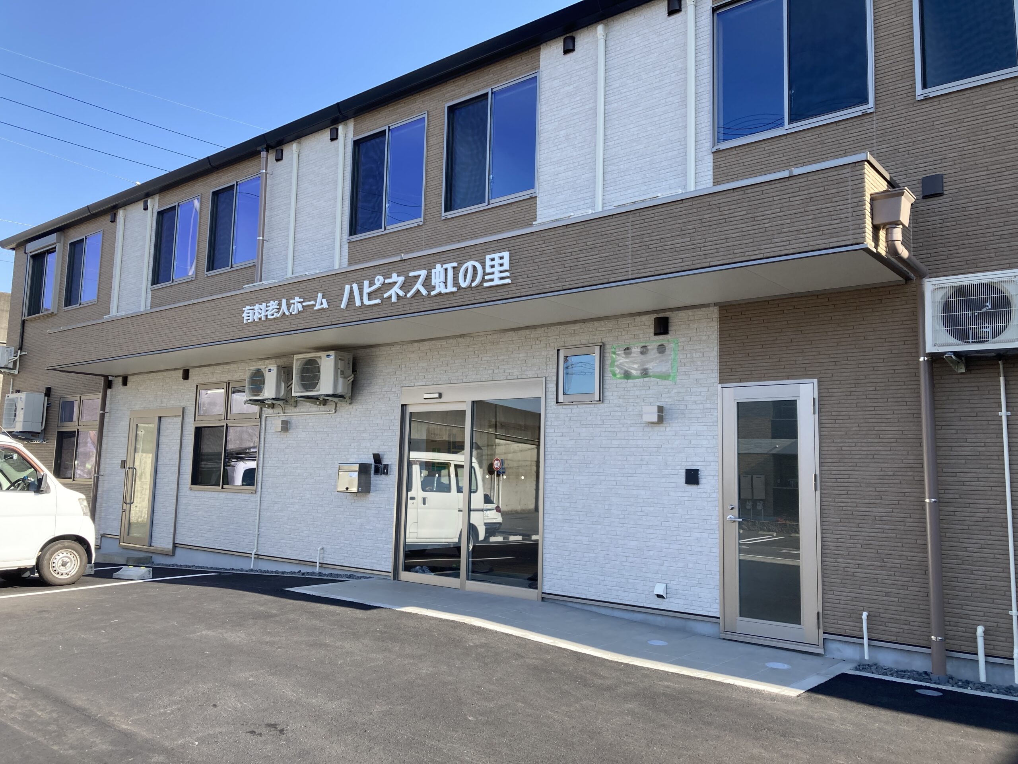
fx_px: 823
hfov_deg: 63.4
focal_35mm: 28
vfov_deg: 49.7
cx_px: 509
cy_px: 382
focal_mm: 3.99
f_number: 1.8
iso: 20
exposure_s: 1/640
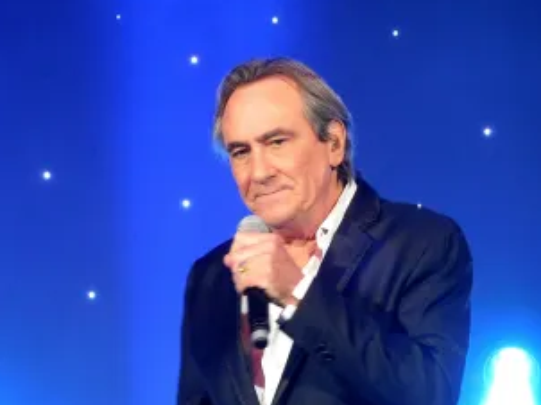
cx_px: 294
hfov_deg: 5.3
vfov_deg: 4.0
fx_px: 5794
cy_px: 201
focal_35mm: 371
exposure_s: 1/40
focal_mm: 50
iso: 800
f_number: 5.8
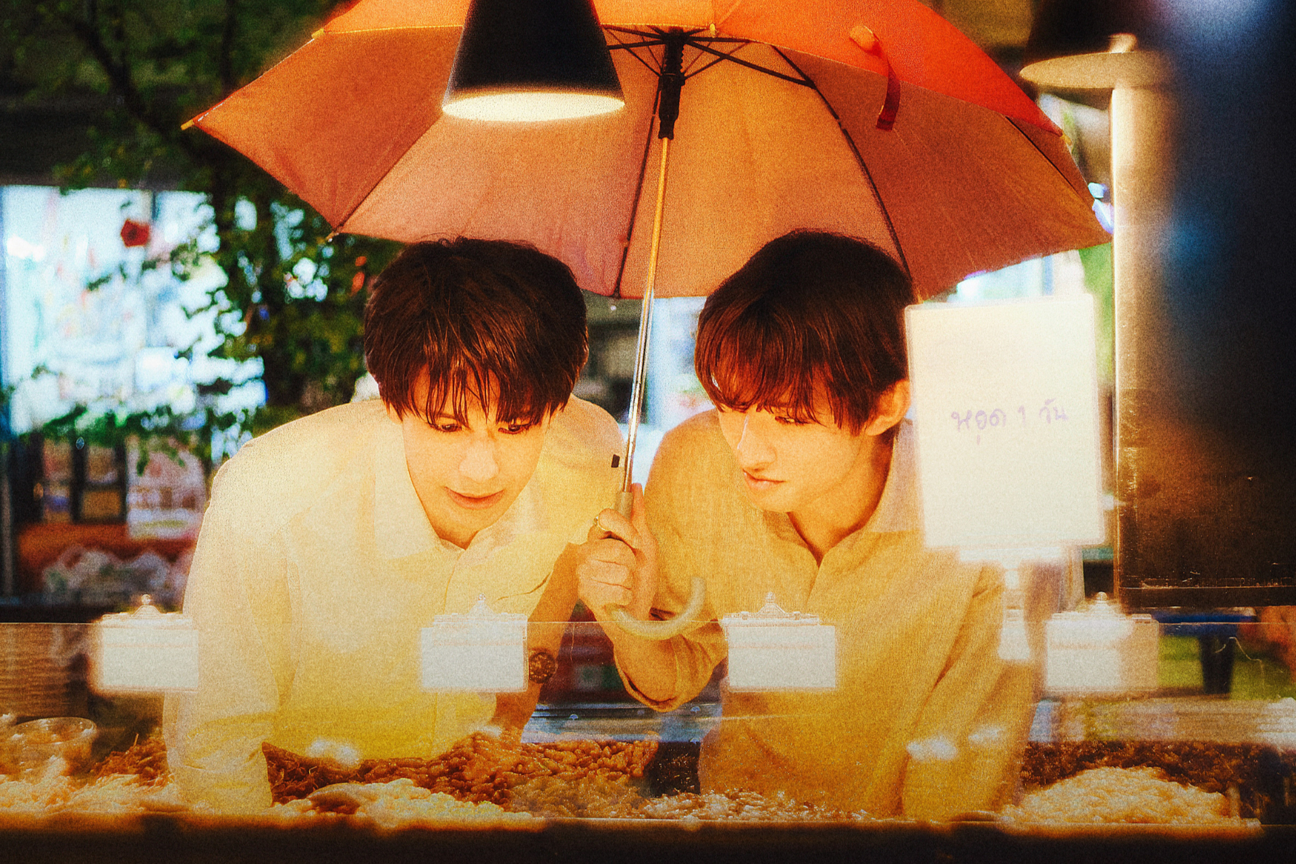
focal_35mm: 75
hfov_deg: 27.0
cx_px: 648
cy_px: 432
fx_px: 2700
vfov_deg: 18.2
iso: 800
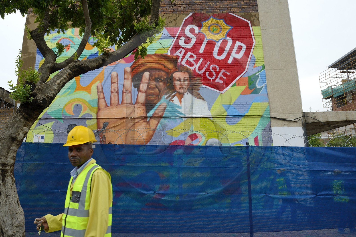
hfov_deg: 73.8
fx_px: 237
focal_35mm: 24
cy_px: 118
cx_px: 178
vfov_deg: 53.1
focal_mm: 24
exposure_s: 1/250
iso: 400
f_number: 10
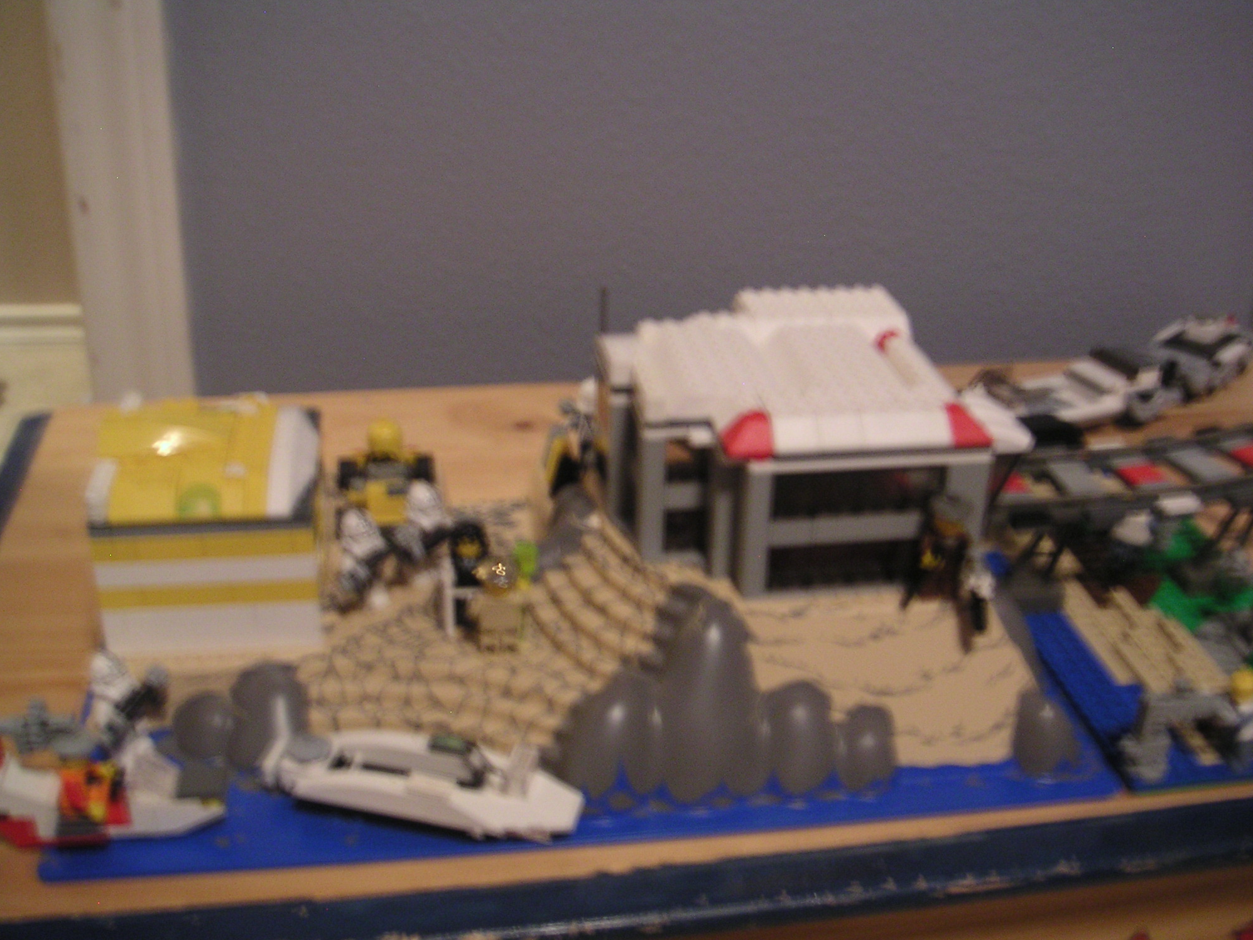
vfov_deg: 36.8
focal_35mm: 39
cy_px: 477
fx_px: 1412
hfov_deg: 47.9
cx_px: 636
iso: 100
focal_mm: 6
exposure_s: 1/1.6
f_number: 2.8
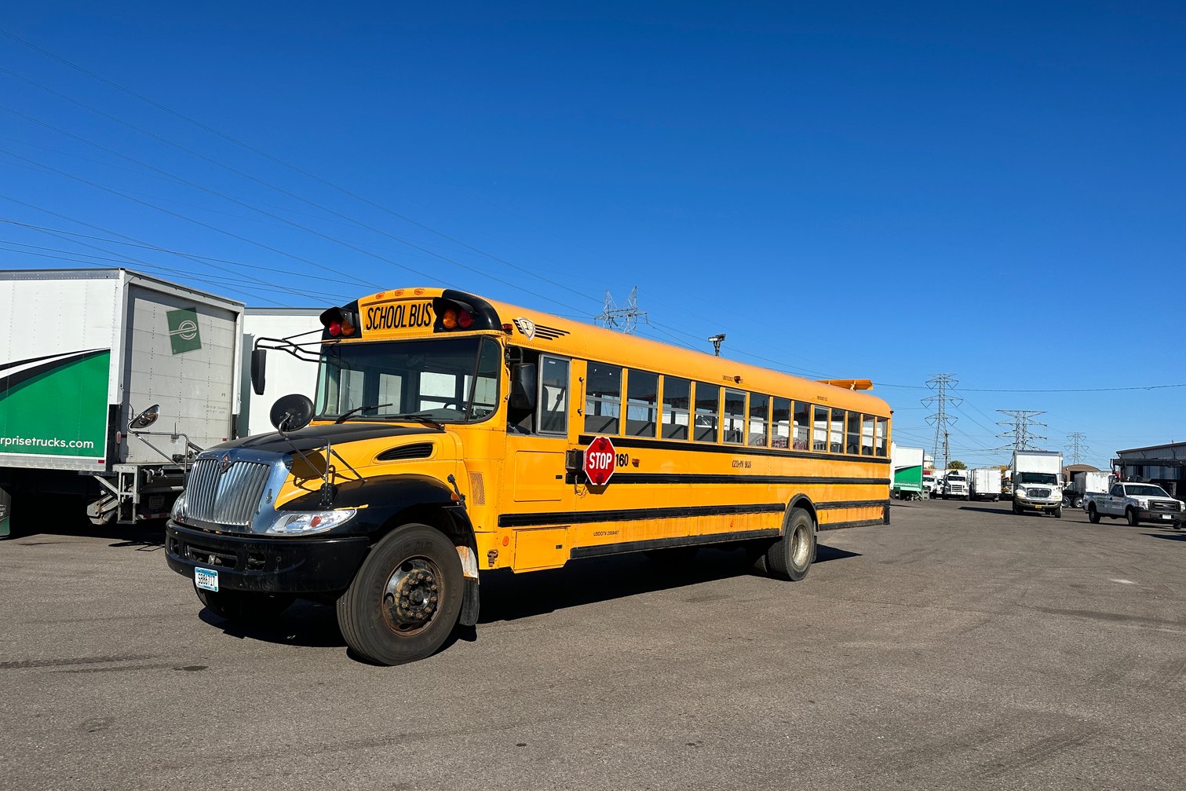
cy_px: 423
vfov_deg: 51.2
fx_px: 823
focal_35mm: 25
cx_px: 593
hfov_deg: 71.5
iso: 80
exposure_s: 1/6623
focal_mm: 6.86
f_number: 1.78
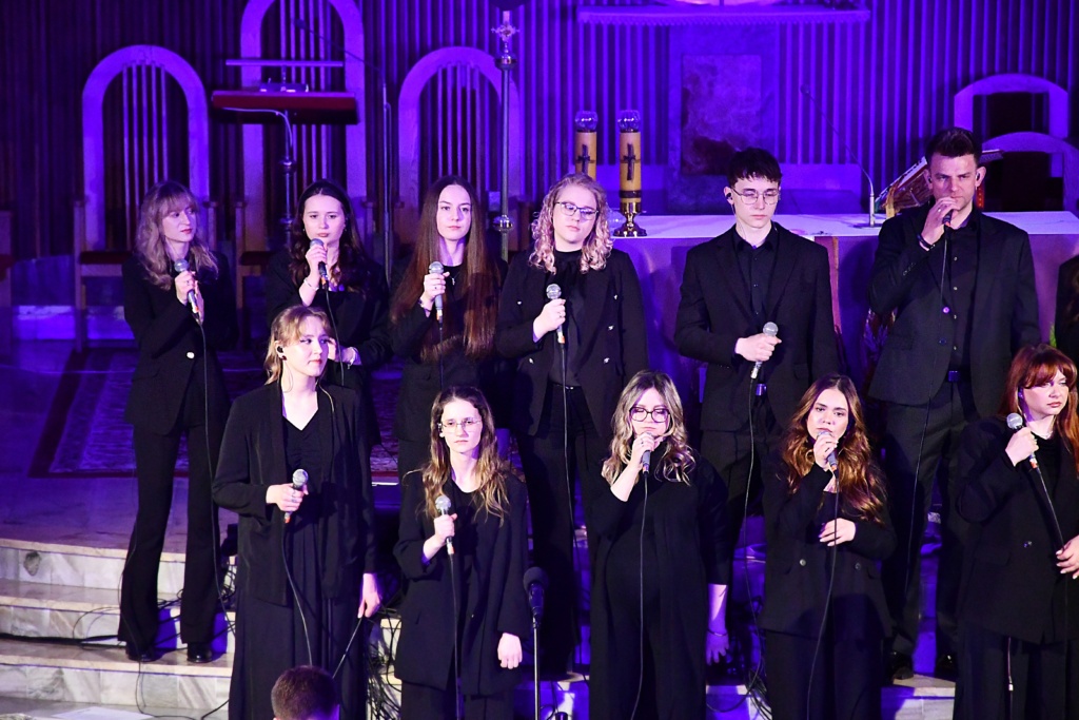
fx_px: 6295
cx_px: 540
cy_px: 360
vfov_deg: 6.5
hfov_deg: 9.8
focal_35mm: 210
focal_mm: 140
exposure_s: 1/125
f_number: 5.6
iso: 10000
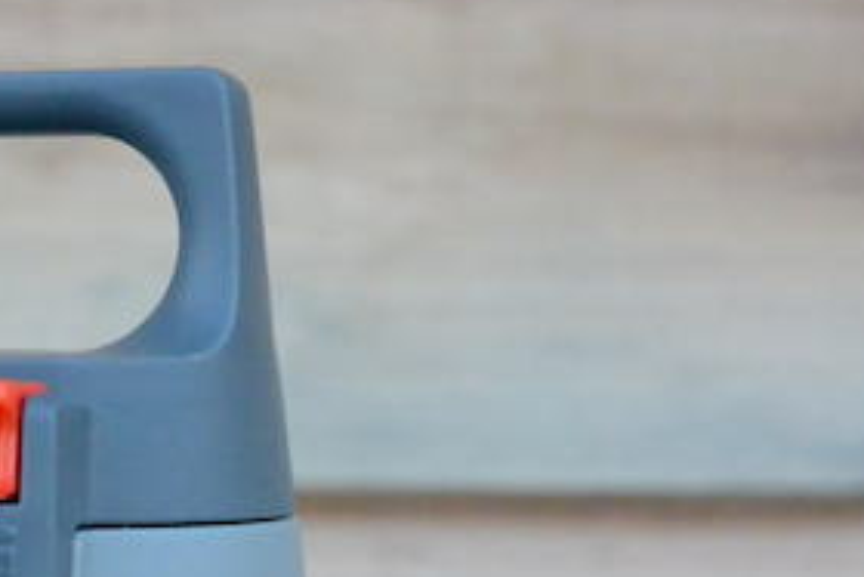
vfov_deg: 12.3
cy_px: 569
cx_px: 19
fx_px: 2641
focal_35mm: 110
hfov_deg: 18.2
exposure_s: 1/125
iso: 2200
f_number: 4.5
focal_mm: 17.1
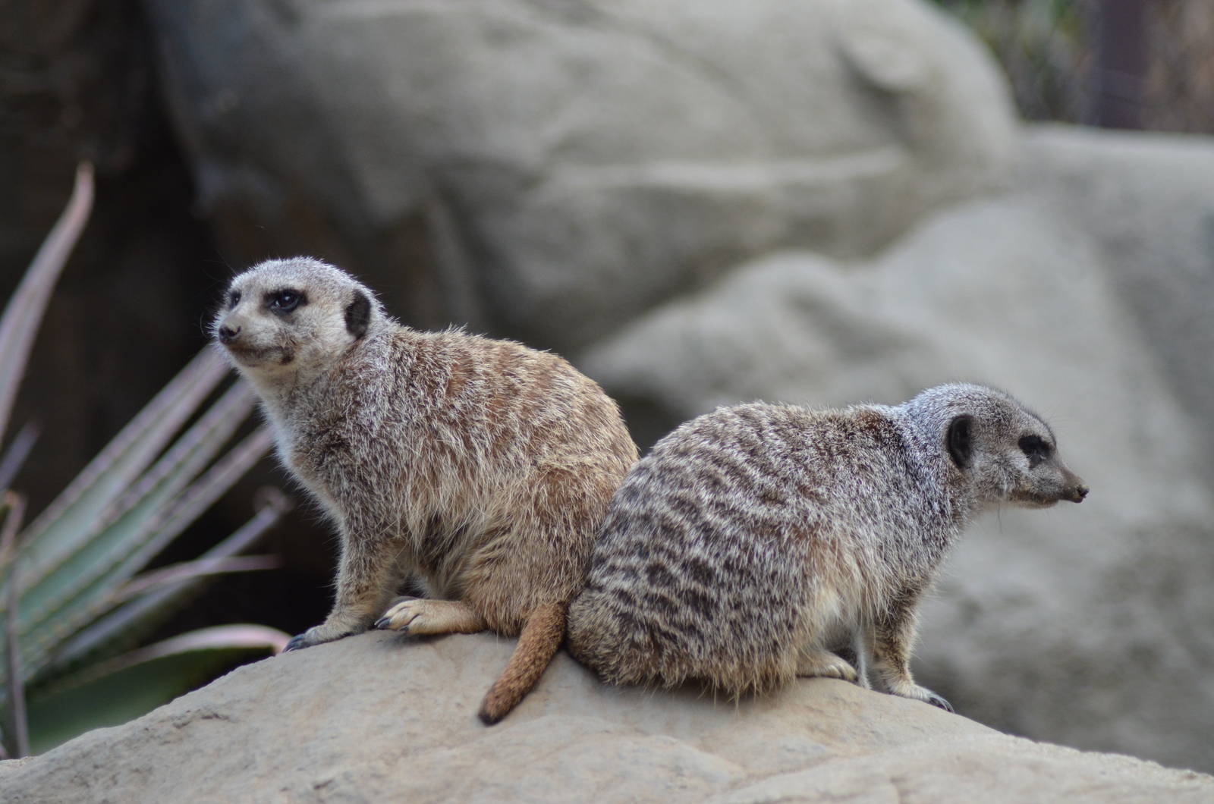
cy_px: 402
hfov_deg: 9.8
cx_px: 607
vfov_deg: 6.5
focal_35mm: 210
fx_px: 7068
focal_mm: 140
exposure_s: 1/640
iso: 800
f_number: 4.2
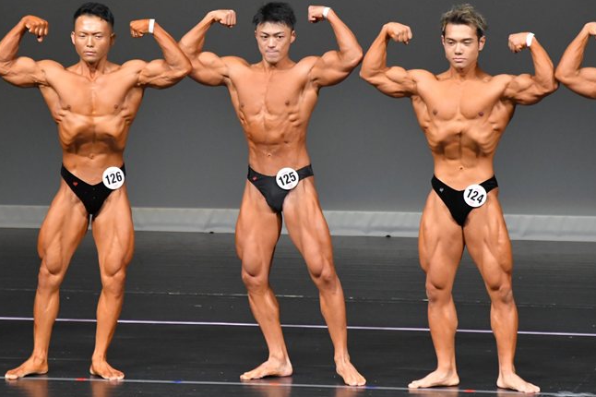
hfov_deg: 5.5
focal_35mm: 378
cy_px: 187
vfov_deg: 3.6
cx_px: 287
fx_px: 6255
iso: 5000
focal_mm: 210
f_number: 5.6
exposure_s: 1/400
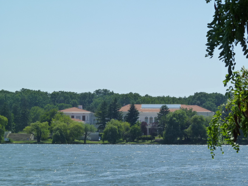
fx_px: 989
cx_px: 124
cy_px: 93
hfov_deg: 14.3
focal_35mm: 138
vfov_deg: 10.7
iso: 125
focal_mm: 24.5
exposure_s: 1/500
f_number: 6.3
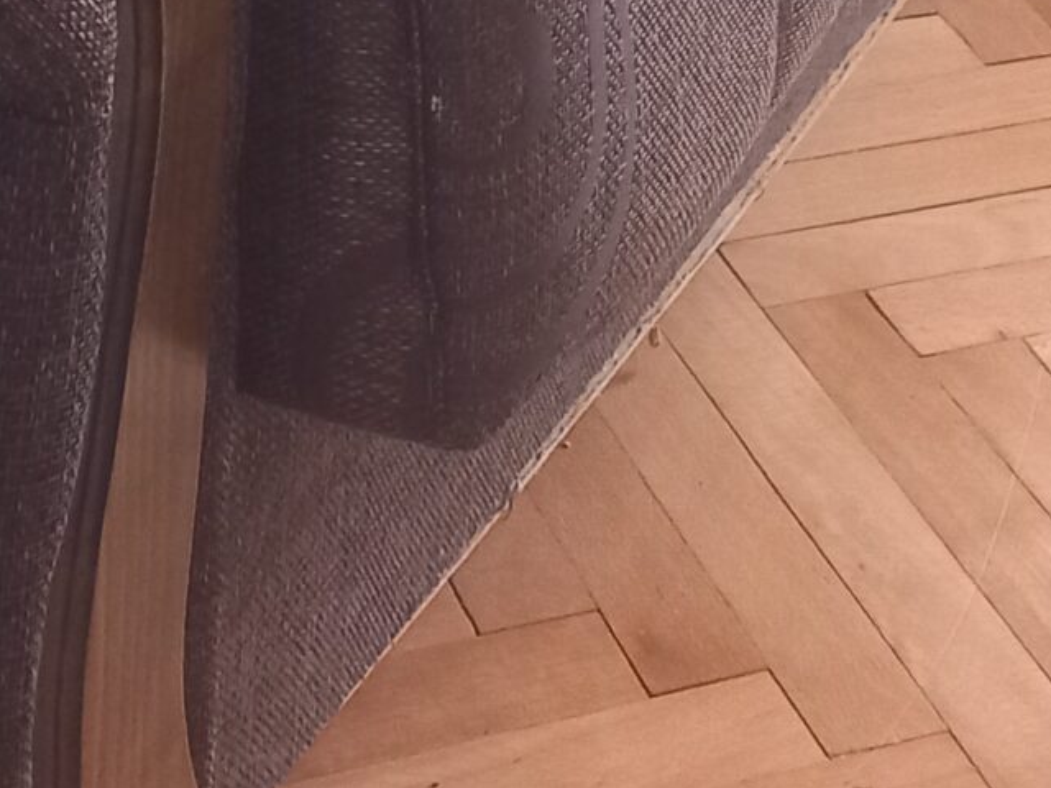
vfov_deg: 12.7
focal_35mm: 108
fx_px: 3279
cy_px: -545
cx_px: 130
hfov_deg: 18.0
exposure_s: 1/25
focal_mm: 4
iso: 400
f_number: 1.8
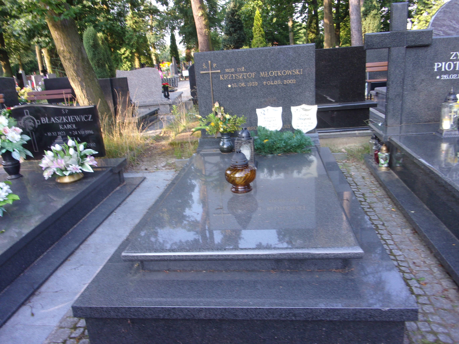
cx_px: 230
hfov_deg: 63.4
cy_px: 172
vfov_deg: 49.7
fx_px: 371
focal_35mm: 28
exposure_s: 1/42
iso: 80
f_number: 3.9
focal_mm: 5.1
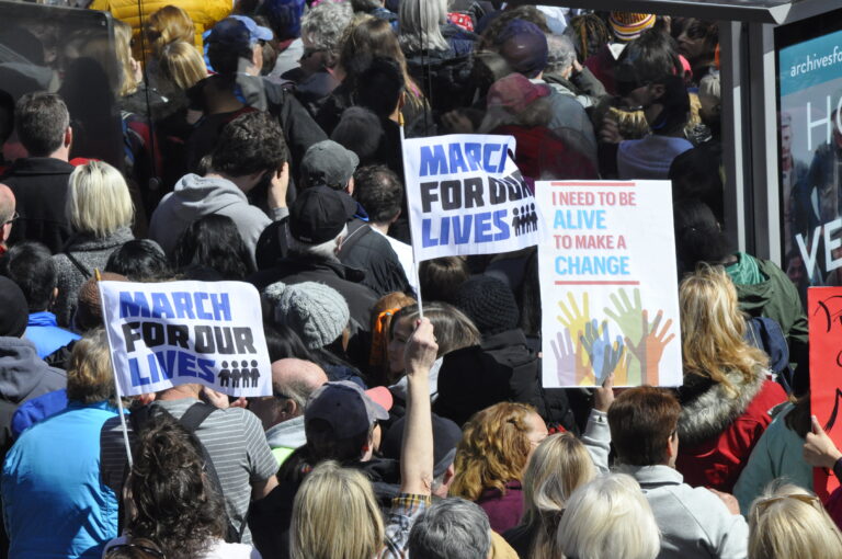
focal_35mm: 195
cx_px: 421
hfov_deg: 10.6
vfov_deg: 7.0
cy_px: 280
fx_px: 4555
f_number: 10
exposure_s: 1/1600
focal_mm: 130
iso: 1250
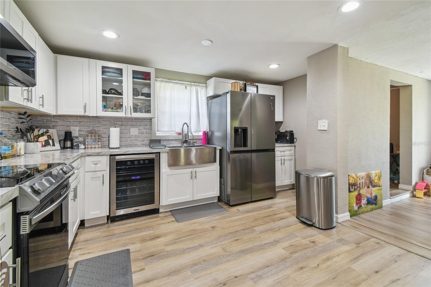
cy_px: 144
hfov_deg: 100.4
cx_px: 216
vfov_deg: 77.3
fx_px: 180
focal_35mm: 15
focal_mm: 10
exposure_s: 1/2
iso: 100
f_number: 7.1
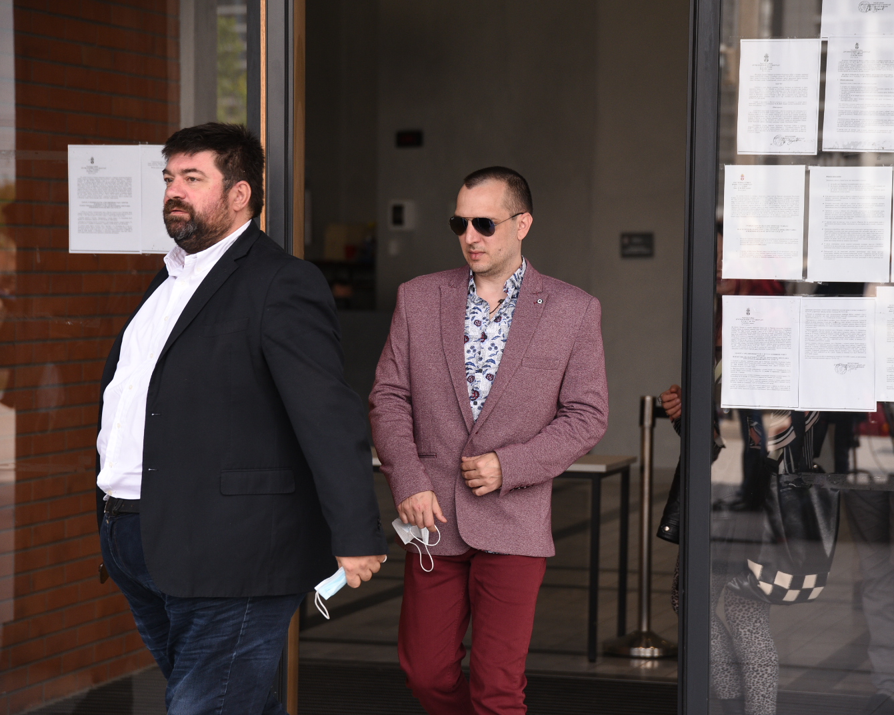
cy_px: 357
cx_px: 509
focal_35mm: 119
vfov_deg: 13.0
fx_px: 3149
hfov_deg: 16.2
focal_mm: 105
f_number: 4
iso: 500
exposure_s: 1/800
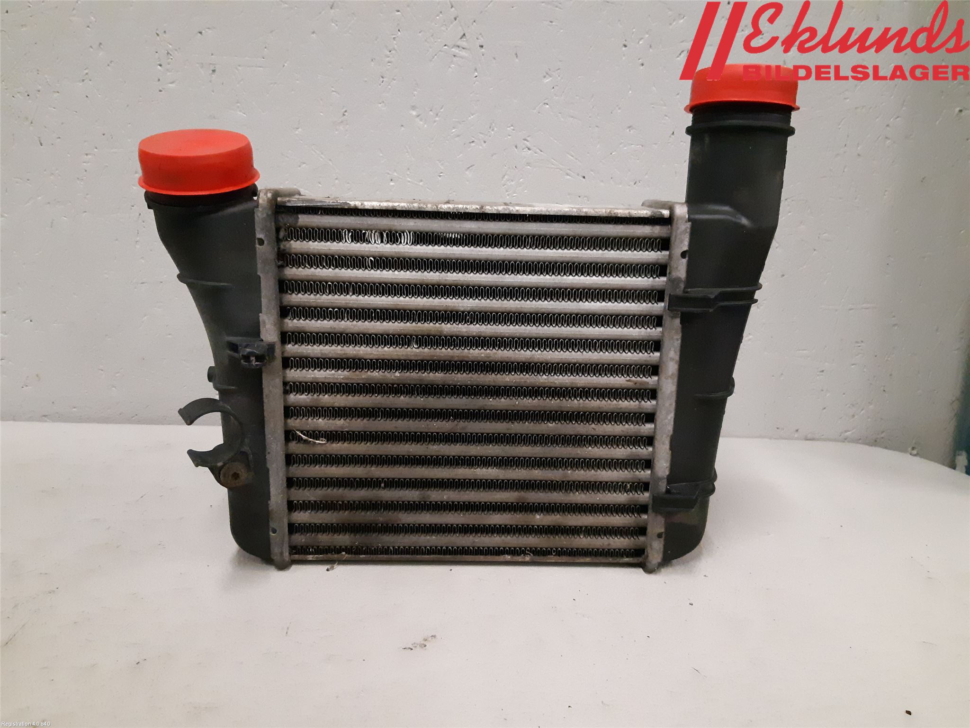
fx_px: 729
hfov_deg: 67.3
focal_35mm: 26
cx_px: 485
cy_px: 364
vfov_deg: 53.1
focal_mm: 3.93
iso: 800
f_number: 1.7
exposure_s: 1/204
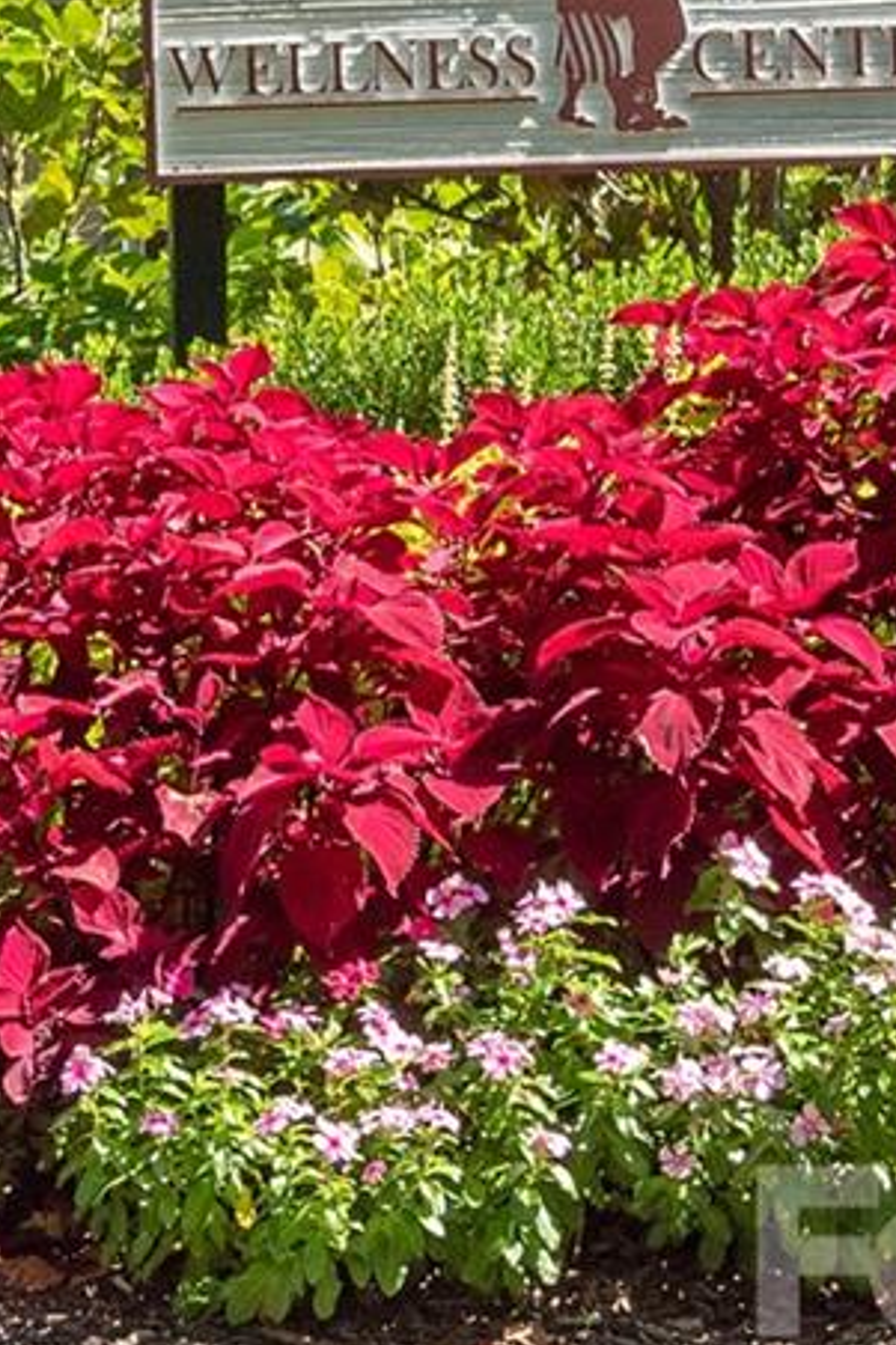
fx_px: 5081
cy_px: -306
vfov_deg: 14.6
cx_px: -1310
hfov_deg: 9.0
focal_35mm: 136
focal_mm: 30
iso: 320
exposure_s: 1/1250
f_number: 7.1
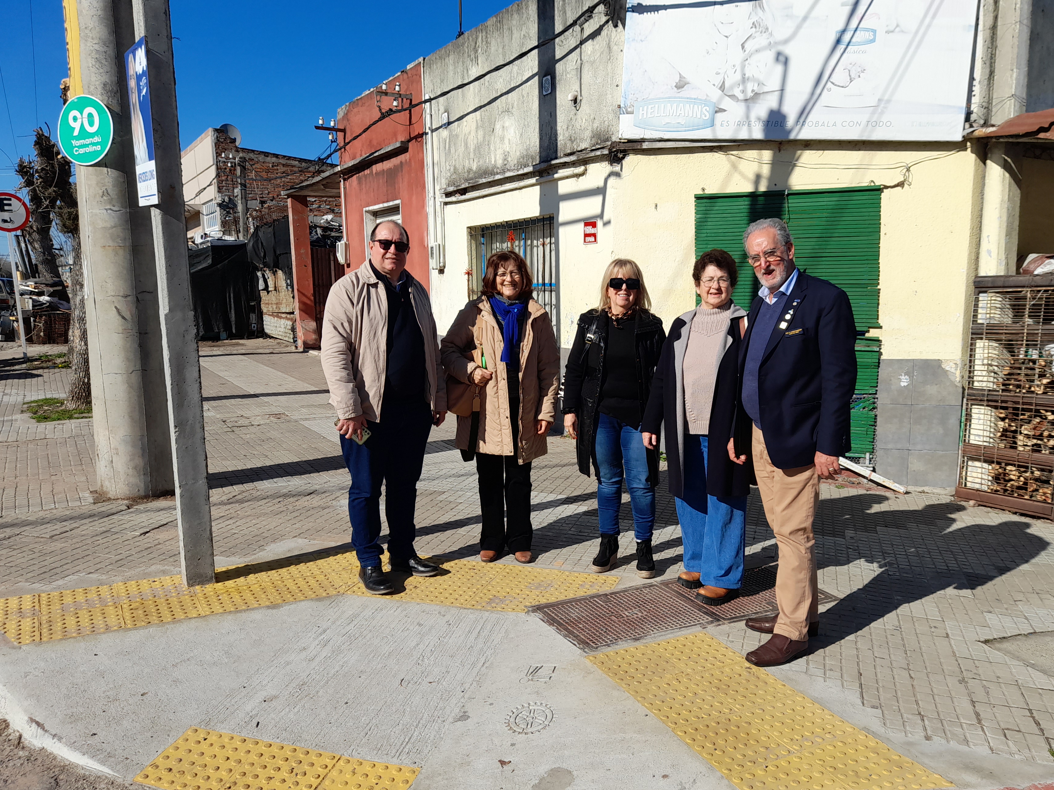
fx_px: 883
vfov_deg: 48.2
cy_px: 426
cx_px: 599
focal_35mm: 29
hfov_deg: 61.4
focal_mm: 4.6
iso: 20
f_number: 2
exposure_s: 1/1134
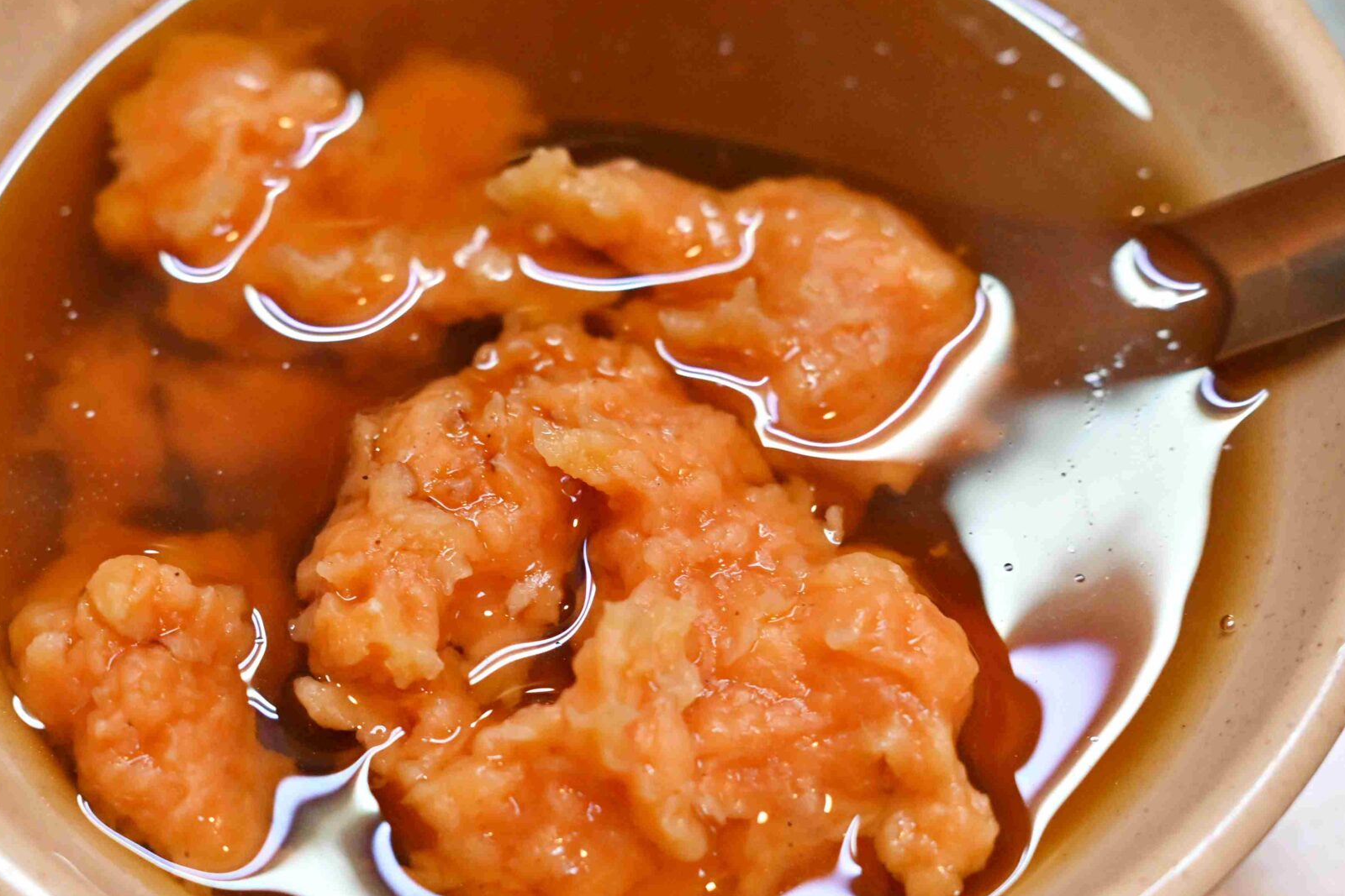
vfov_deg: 11.4
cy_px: 498
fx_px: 4483
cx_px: 488
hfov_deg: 17.0
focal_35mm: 120
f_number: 3.2
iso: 1000
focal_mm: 50
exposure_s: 1/160
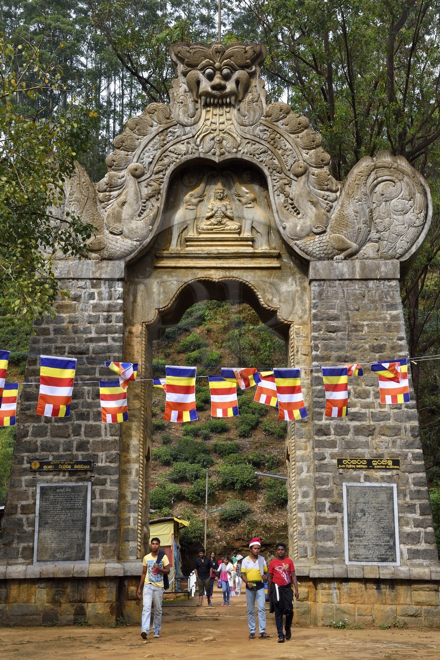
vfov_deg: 35.6
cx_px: 220
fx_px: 1027
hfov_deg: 24.2
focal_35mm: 56
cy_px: 330
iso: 400
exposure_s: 1/100
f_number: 16
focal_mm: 56
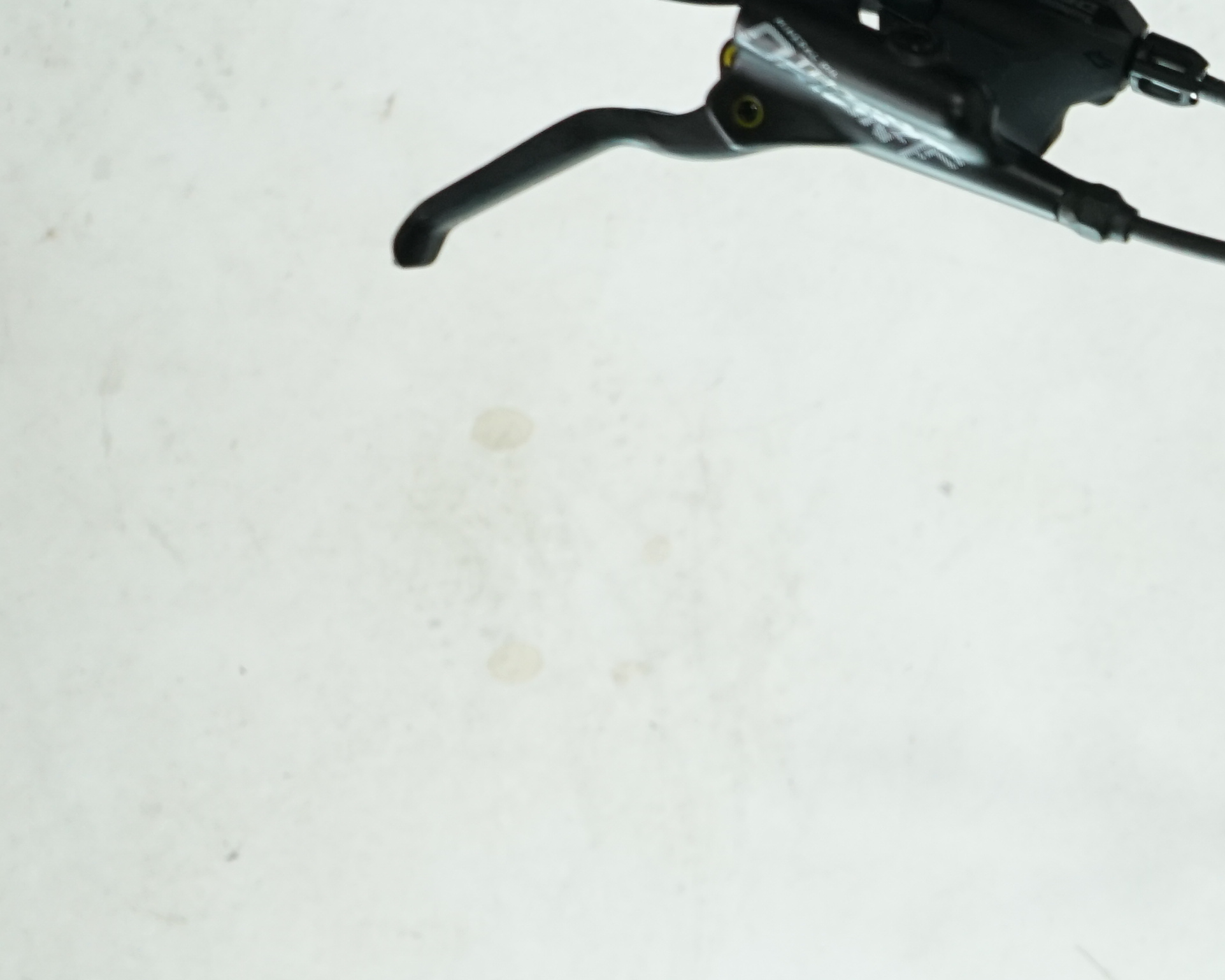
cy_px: 751
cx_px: 1909
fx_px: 2973
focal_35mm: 82
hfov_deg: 19.8
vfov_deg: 18.6
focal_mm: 28
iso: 1600
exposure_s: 1/200
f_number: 5.6
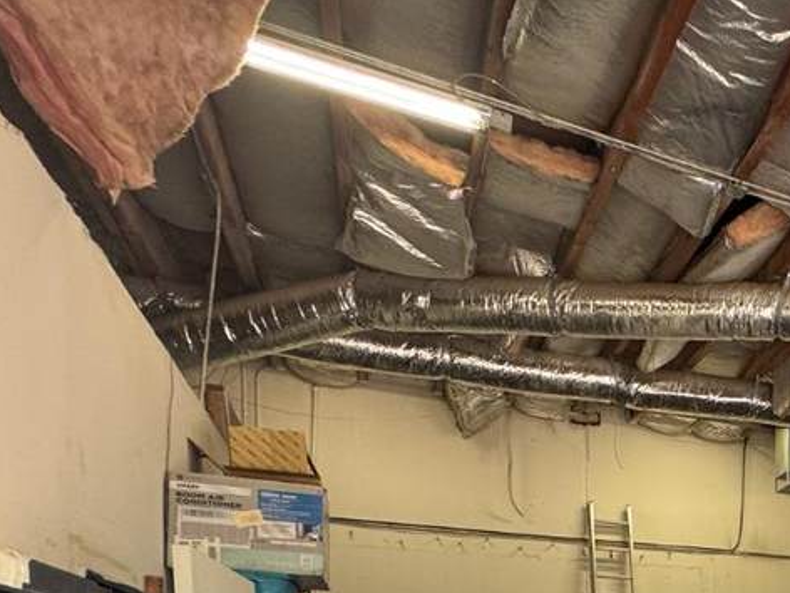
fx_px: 867
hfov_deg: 37.8
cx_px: 932
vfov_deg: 32.1
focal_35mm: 38
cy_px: 692
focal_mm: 2.22
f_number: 2.2
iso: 100
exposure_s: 1/99
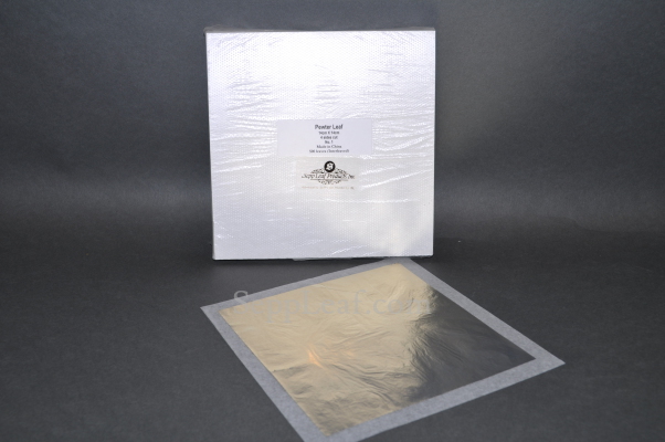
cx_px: 332
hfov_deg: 53.2
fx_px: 664
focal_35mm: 36
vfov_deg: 36.8
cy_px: 221
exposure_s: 1/160
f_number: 9
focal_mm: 24
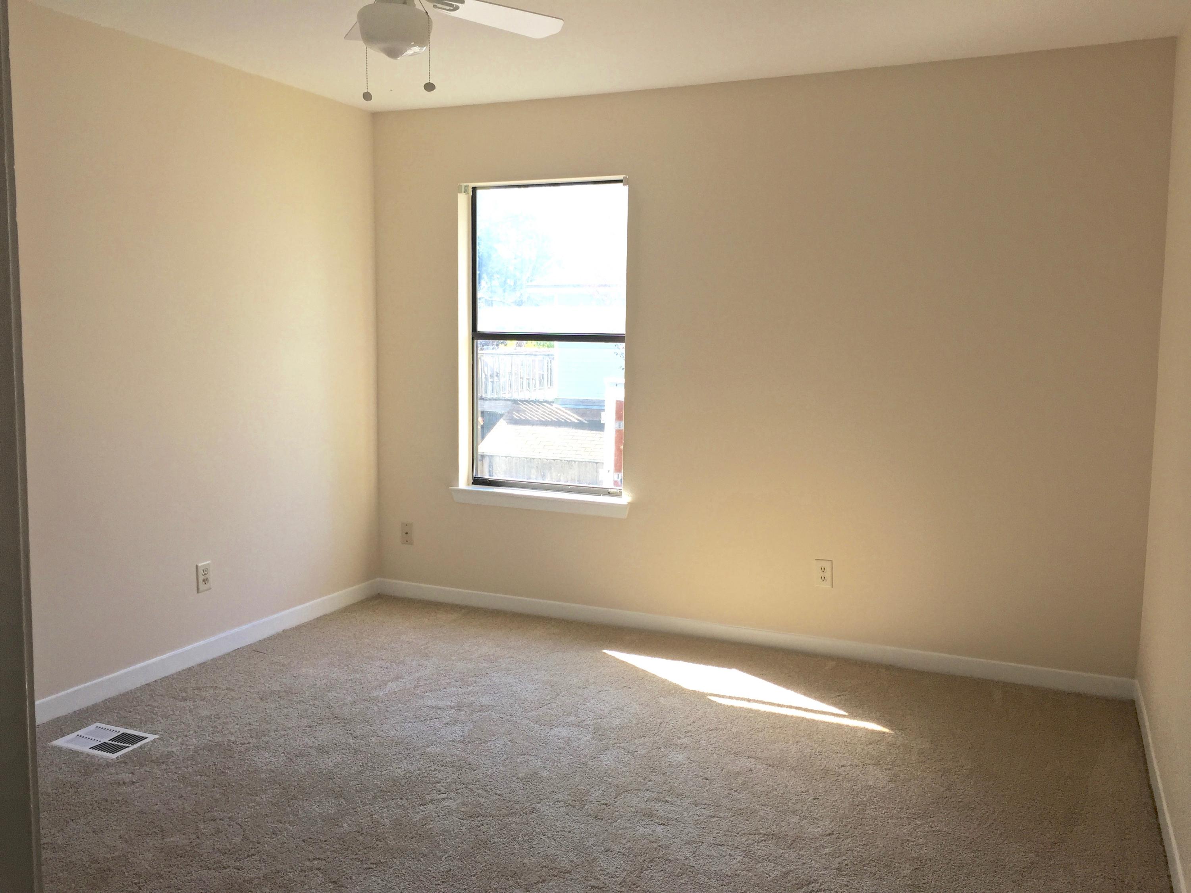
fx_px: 998
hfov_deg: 61.7
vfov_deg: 48.2
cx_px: 596
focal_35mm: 29
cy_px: 446
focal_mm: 4.15
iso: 32
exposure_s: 1/148
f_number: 2.2
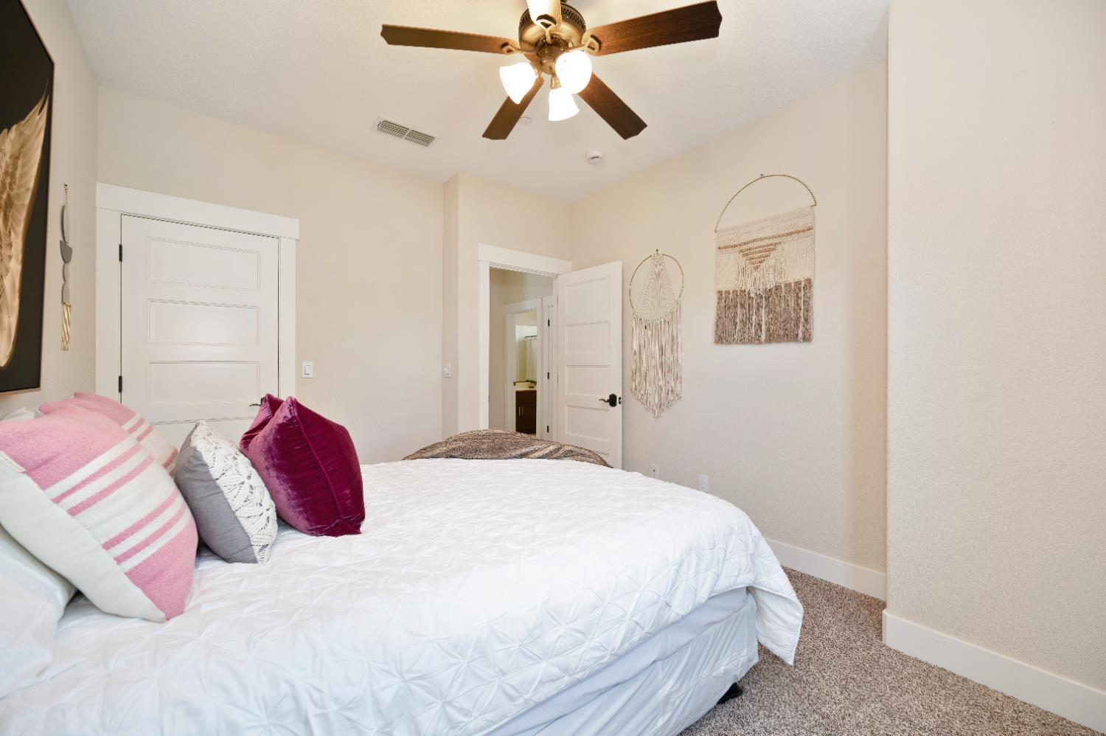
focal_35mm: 14
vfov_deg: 81.1
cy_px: 368
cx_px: 553
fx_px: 430
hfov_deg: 104.3
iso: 500
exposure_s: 1/125
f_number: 6.3
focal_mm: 14
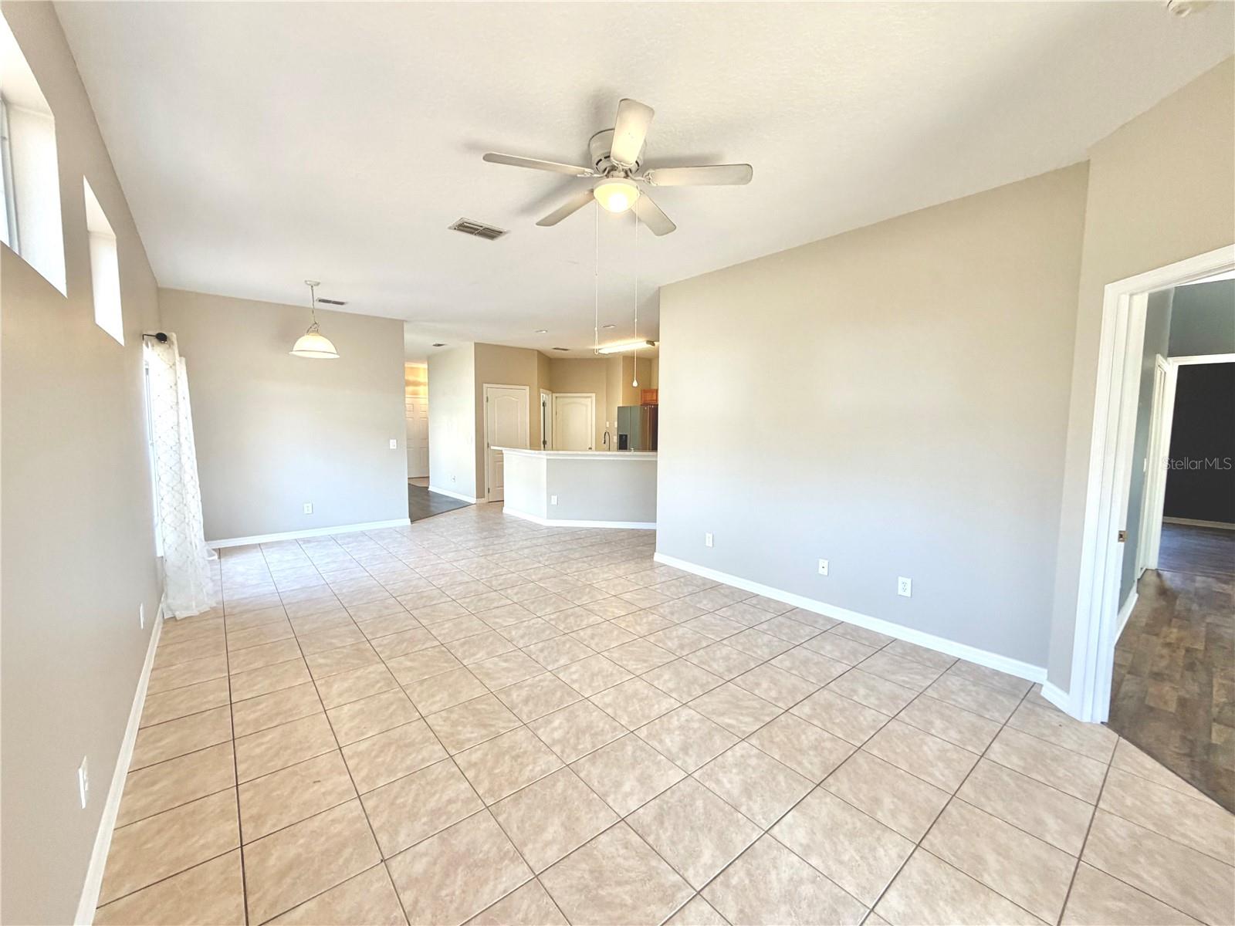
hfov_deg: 102.1
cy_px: 463
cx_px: 618
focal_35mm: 14
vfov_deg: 85.7
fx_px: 499
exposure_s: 1/120
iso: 200
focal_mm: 2.22
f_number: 2.2
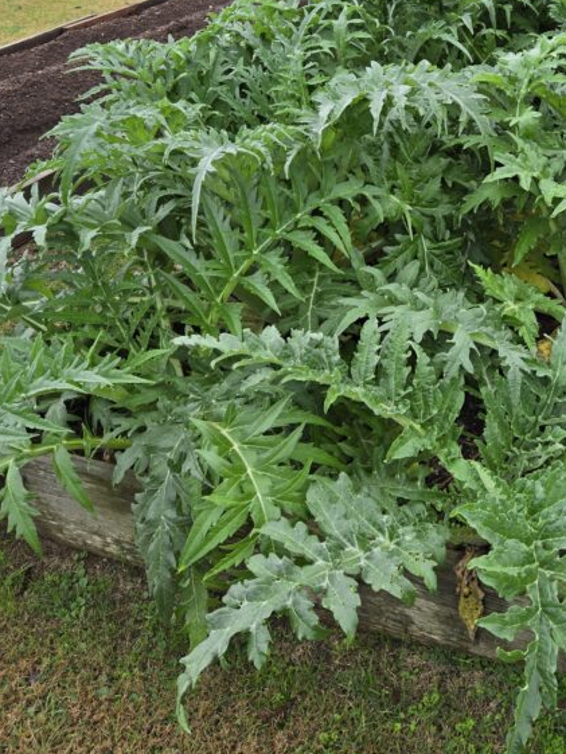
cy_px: 177
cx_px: 497
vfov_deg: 43.2
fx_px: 915
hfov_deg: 32.8
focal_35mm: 42
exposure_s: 1/187
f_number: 1.8
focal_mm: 5.4
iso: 25
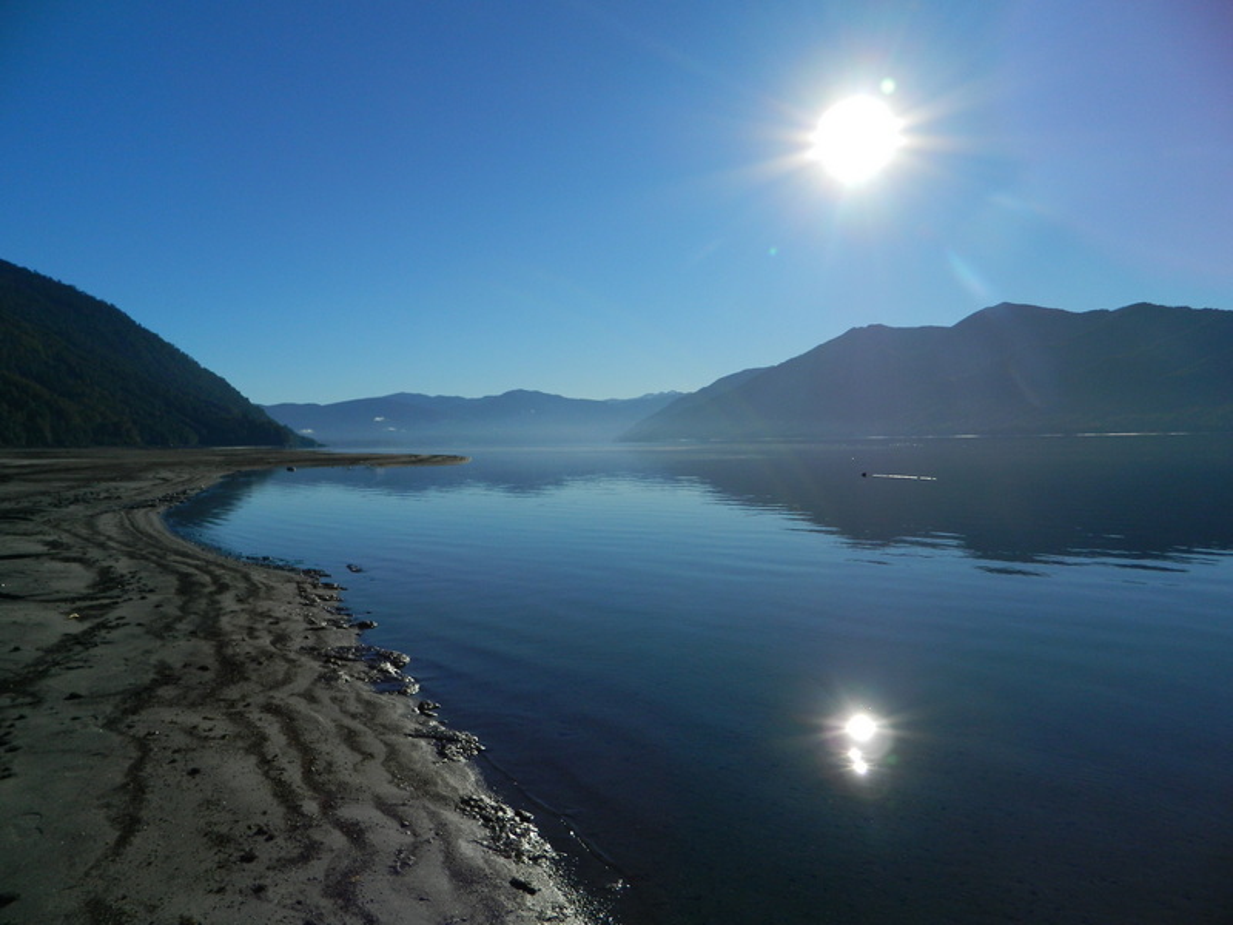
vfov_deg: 54.9
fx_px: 890
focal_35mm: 25
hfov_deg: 69.4
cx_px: 616
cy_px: 462
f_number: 8.7
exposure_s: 1/400
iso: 80
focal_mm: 4.5
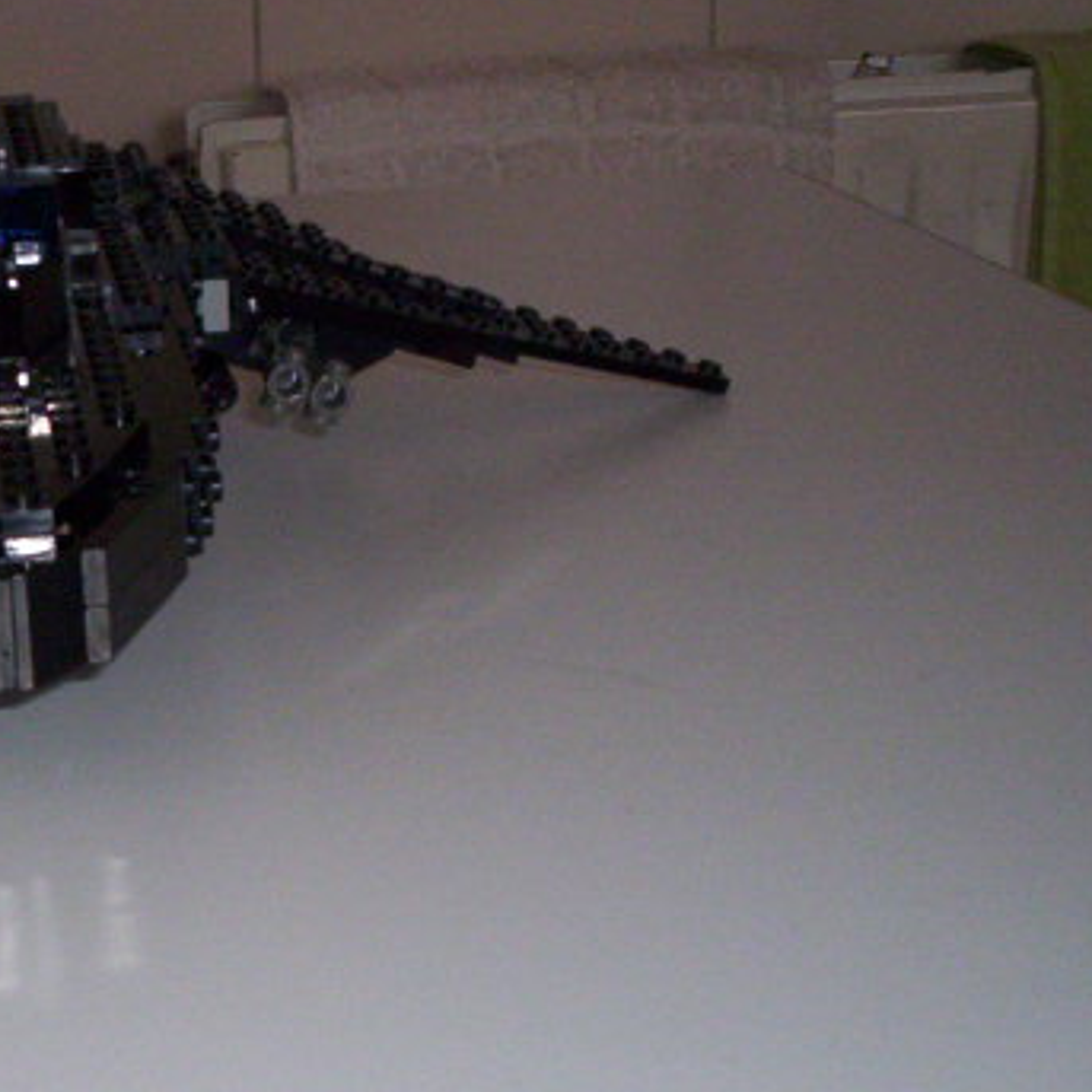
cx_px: -38
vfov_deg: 21.6
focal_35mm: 80
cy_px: 726
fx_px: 2855
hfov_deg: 20.8
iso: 140
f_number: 4.5
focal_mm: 4.99
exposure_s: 1/60
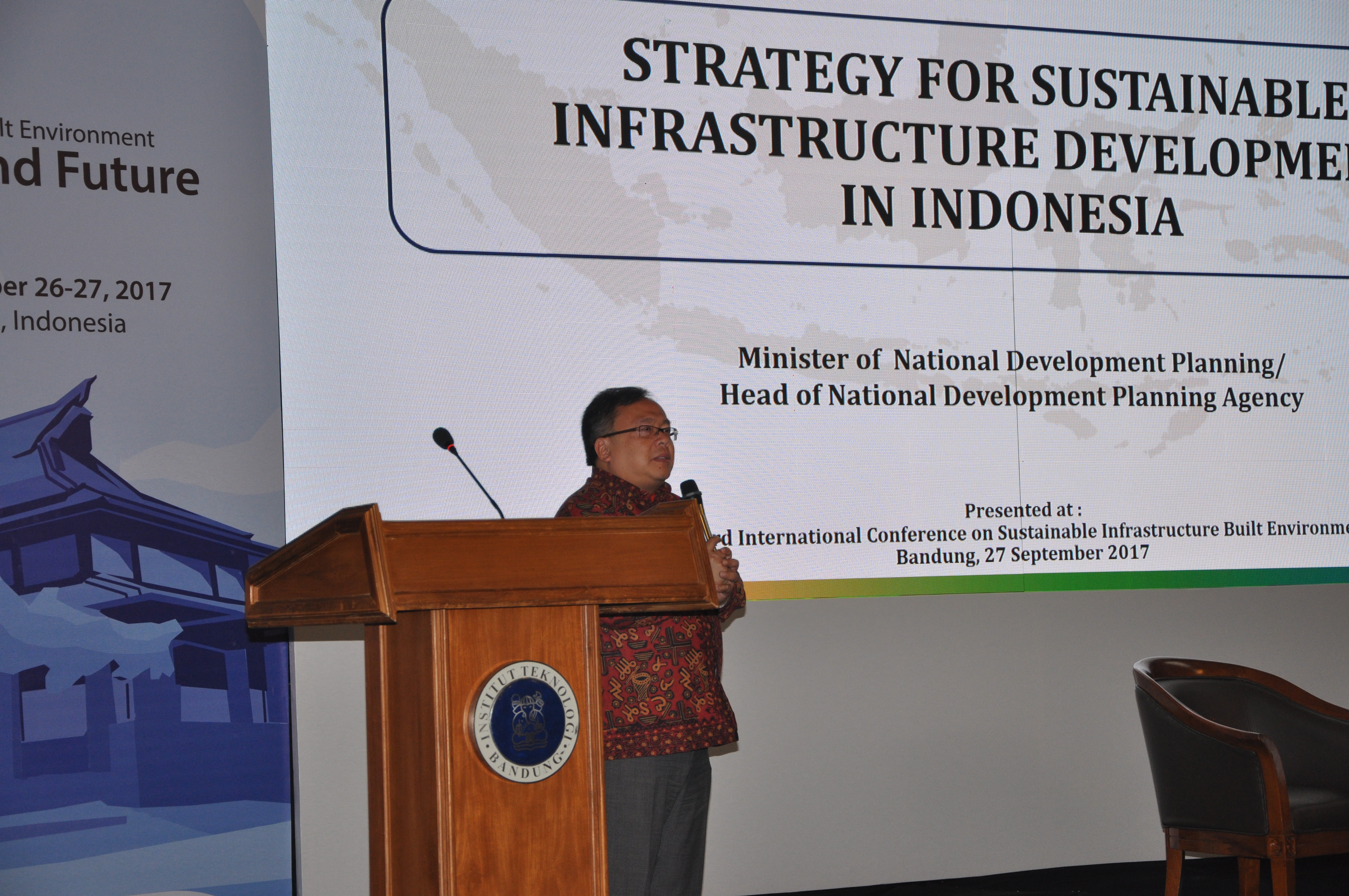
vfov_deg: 17.4
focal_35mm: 78
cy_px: 448
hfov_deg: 26.0
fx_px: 2919
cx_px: 674
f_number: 5
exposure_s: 1/125
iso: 500
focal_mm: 52
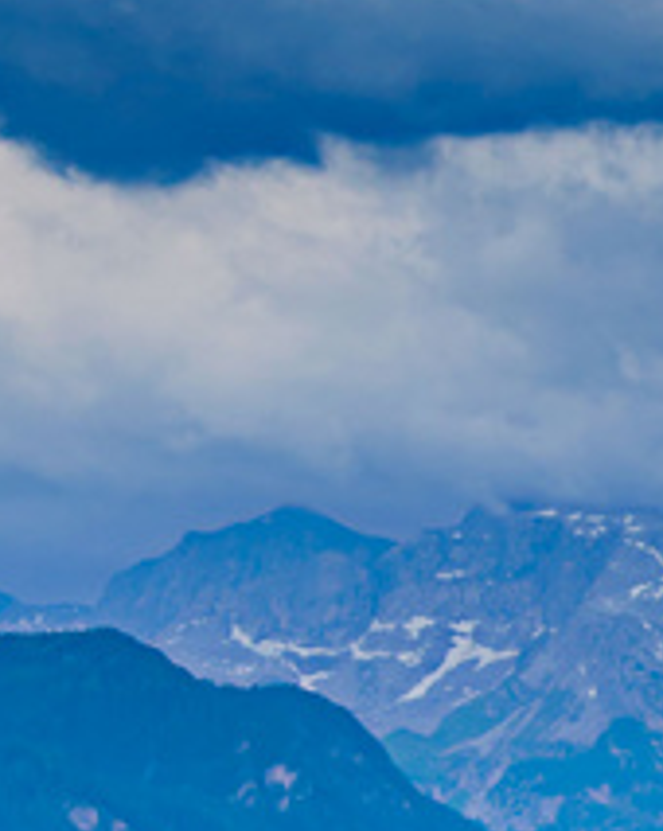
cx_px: 2141
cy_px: 987
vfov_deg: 5.2
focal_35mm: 371
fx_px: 9113
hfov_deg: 4.0
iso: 100
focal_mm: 52
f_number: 10
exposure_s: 1/125
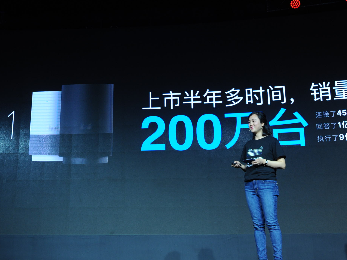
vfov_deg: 27.5
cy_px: 110
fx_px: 531
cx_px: 143
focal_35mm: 53
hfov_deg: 36.1
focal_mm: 32
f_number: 4
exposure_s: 1/160
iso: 640
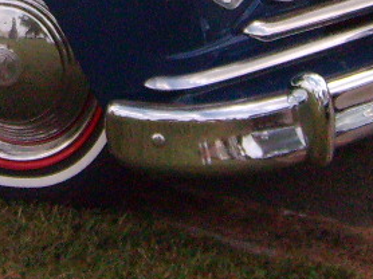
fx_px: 1389
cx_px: -46
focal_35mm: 129
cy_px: -142
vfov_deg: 11.0
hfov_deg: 14.9
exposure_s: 1/750
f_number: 7.1
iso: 400
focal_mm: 5.8
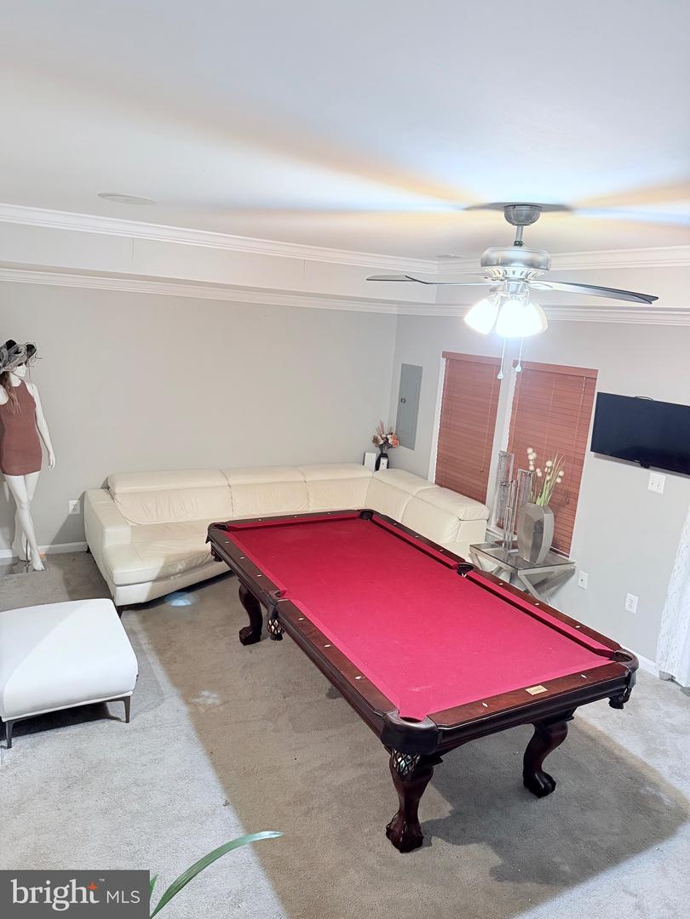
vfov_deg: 71.6
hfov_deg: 56.8
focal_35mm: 24
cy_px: 460
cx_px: 345
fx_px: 638
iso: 500
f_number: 1.78
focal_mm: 6.76
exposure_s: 1/60
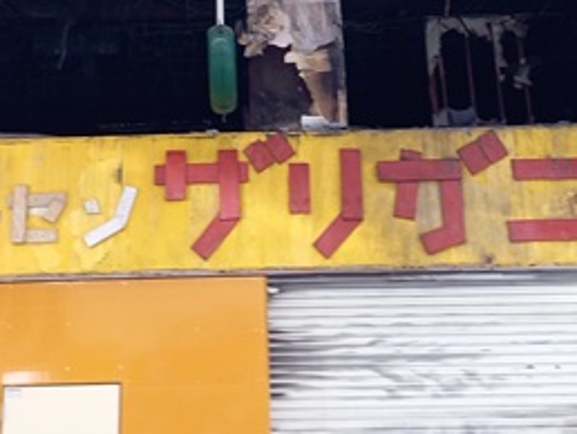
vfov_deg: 23.2
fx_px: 1034
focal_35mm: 62
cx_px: 221
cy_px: 58
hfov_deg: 31.1
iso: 80
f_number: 1.8
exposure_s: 1/60
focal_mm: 4.65
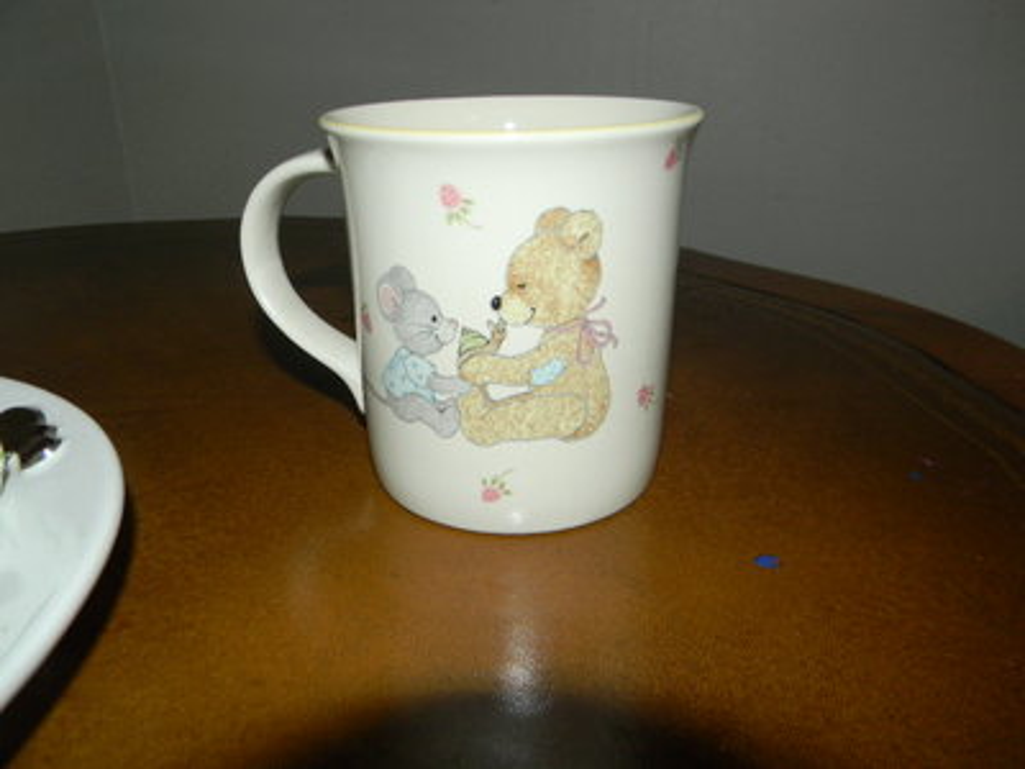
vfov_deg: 49.7
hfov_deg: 63.4
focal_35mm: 28
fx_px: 829
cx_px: 512
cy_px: 384
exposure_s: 1/26
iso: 200
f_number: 3.5
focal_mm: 5
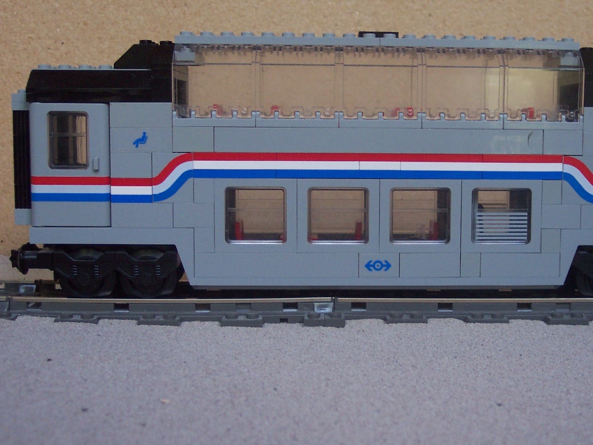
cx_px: 371
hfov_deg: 35.3
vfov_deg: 27.0
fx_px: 925
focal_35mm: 54
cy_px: 242
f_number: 2.8
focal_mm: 8
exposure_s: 1/60
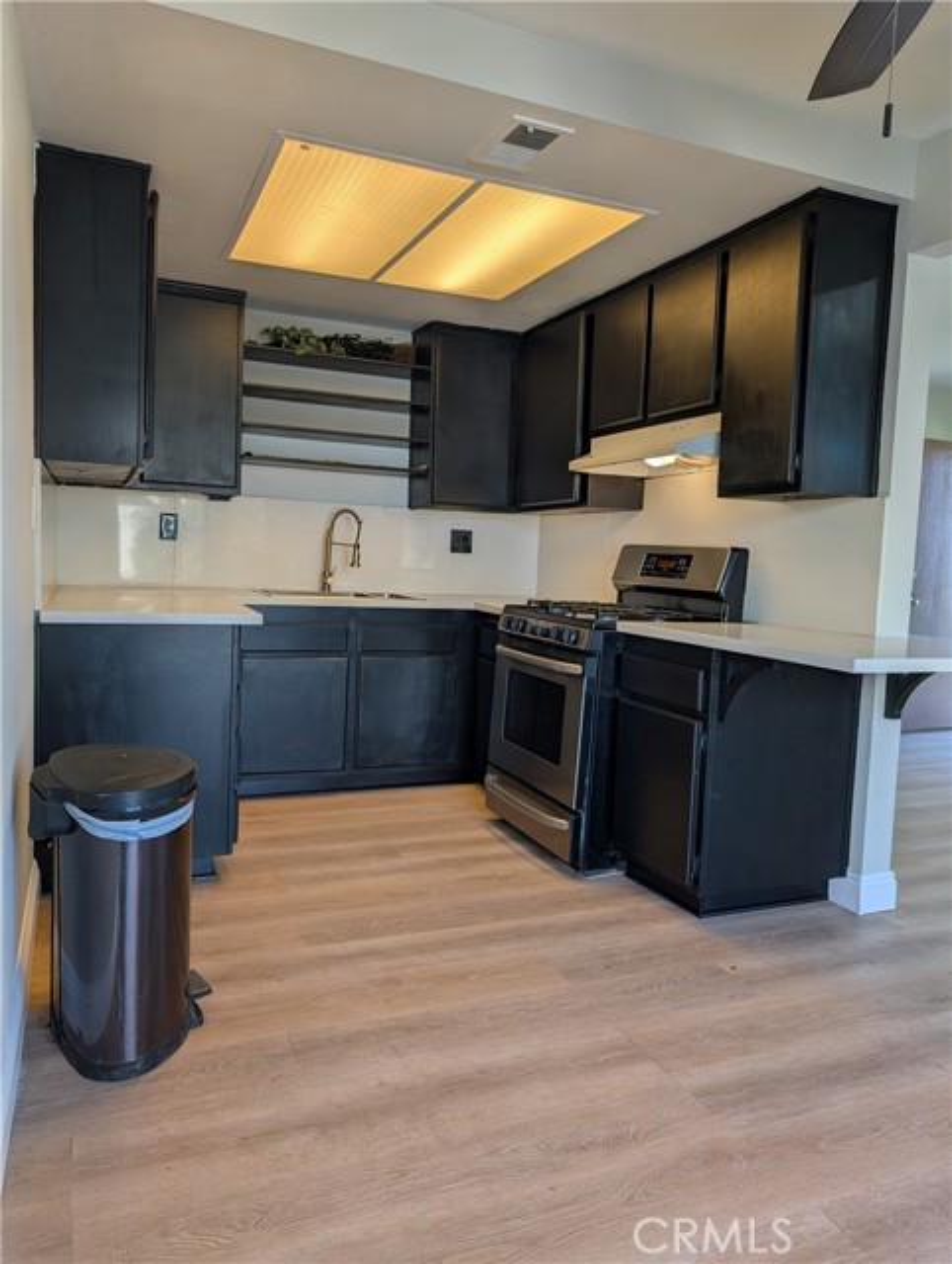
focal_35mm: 24
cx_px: 476
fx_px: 878
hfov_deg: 56.9
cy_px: 632
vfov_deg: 71.5
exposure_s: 1/120
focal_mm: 6.9
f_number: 1.68
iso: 33
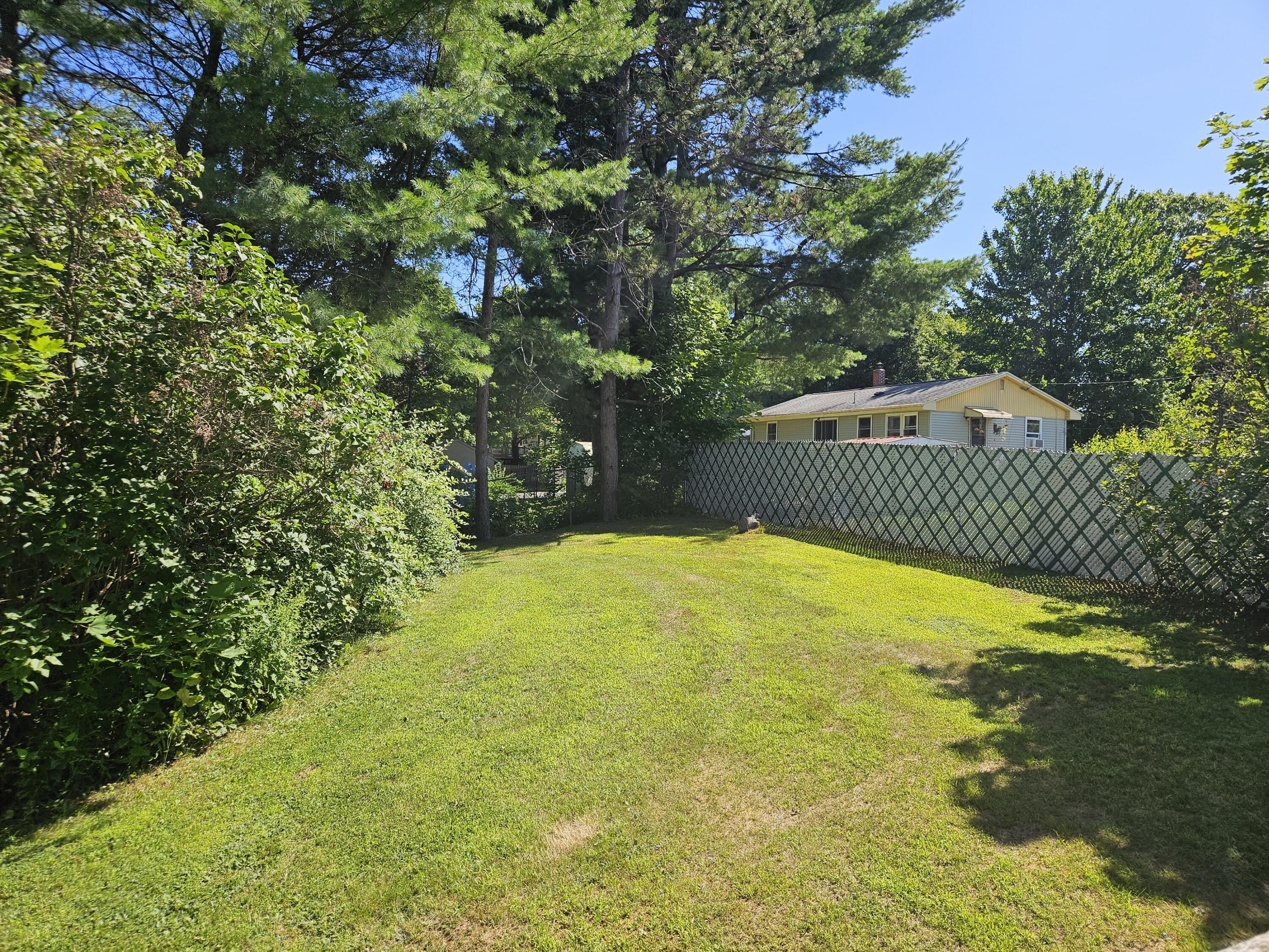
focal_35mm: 23
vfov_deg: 58.9
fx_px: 843
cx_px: 634
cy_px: 476
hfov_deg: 73.9
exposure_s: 1/1429
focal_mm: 5.4
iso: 32
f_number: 1.8
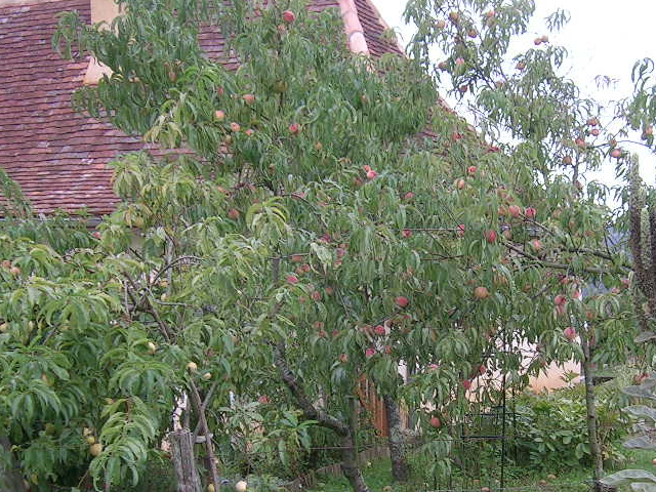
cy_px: 345
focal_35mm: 56
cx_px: 448
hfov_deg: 34.0
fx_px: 1061
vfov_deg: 25.9
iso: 50
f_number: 2.8
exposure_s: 1/64.1
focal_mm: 5.4
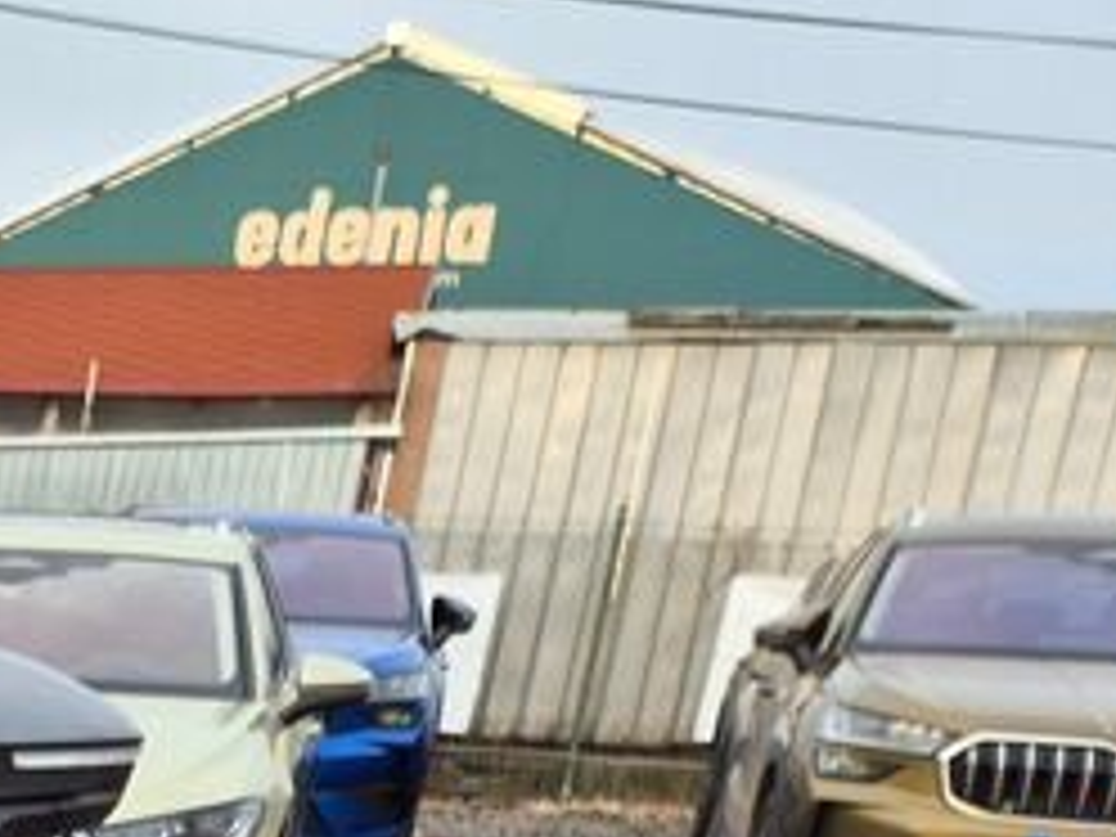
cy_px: 1642
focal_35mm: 95
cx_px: -1048
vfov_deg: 13.5
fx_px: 3063
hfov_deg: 16.4
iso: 25
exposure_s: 1/192
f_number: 1.8
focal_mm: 5.4
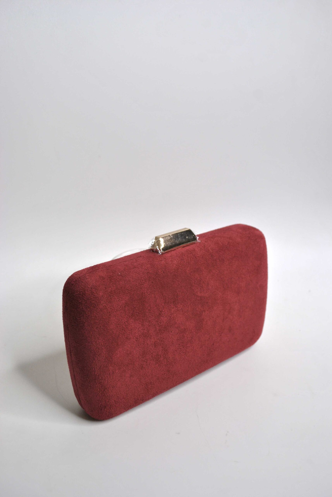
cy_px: 248
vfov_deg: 57.2
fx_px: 455
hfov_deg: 40.1
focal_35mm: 33
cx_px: 166
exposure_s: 1/200
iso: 200
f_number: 4
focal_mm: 22
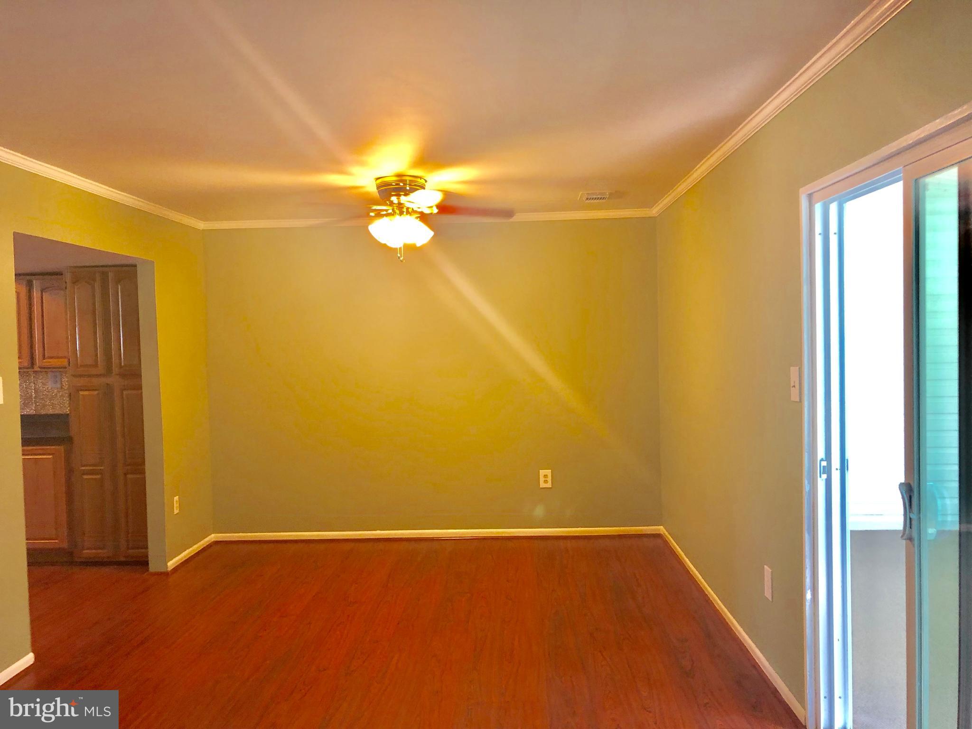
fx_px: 786
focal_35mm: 28
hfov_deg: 63.4
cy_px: 364
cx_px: 486
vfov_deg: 49.7
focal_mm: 3.99
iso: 40
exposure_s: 1/17
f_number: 1.8
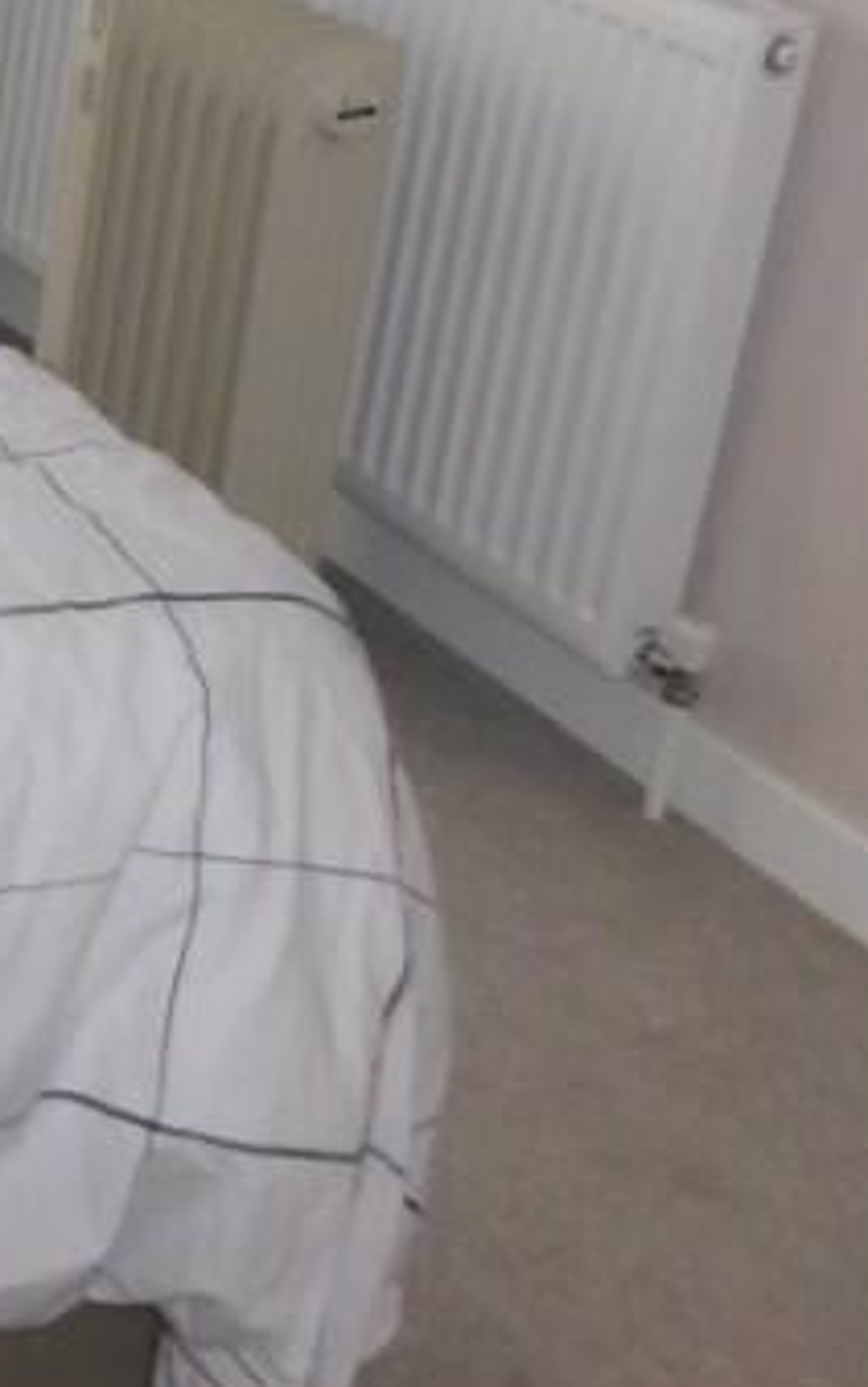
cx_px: -1177
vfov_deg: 26.3
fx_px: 2797
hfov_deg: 13.4
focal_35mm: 74
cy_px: -4
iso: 140
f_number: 3
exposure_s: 1/30
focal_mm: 4
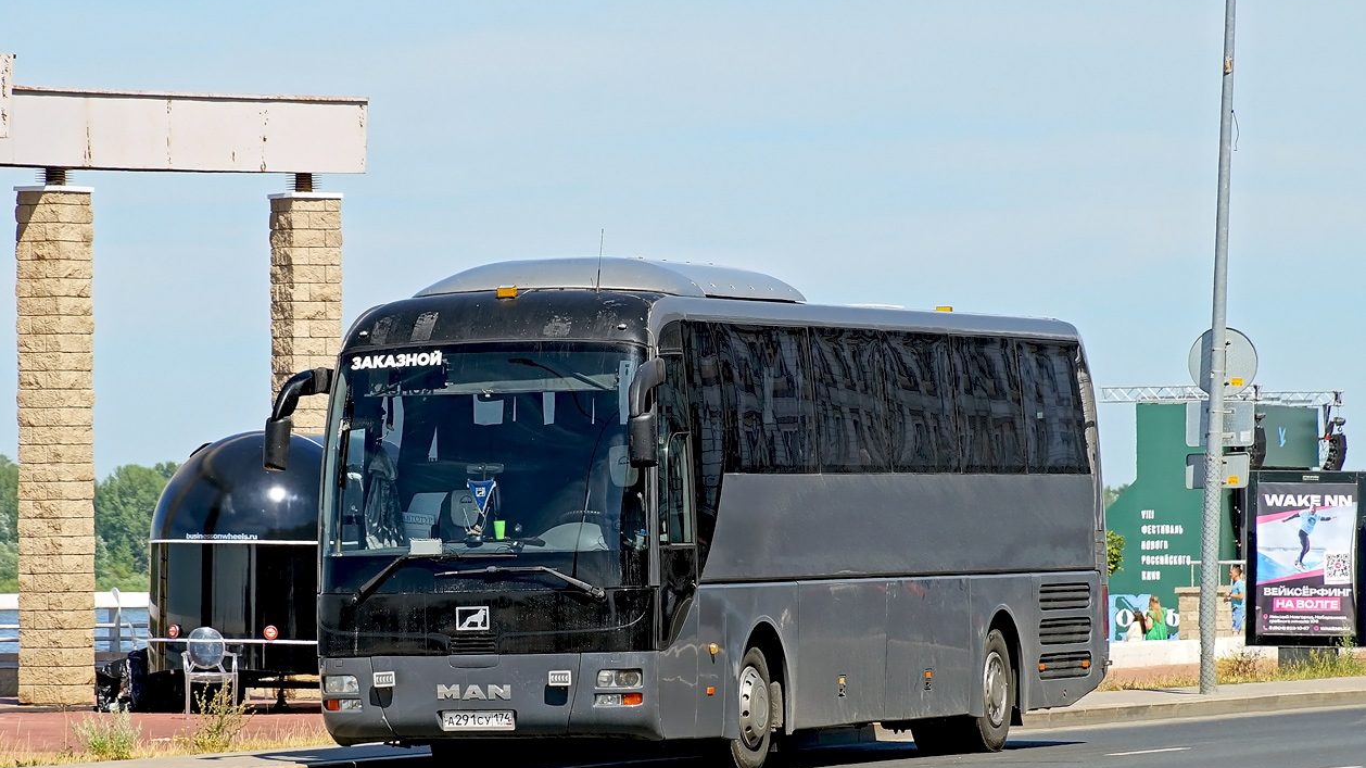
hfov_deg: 10.1
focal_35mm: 213
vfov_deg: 5.7
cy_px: 427
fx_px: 7696
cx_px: 683
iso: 200
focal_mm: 135
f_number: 7.1
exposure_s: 1/500
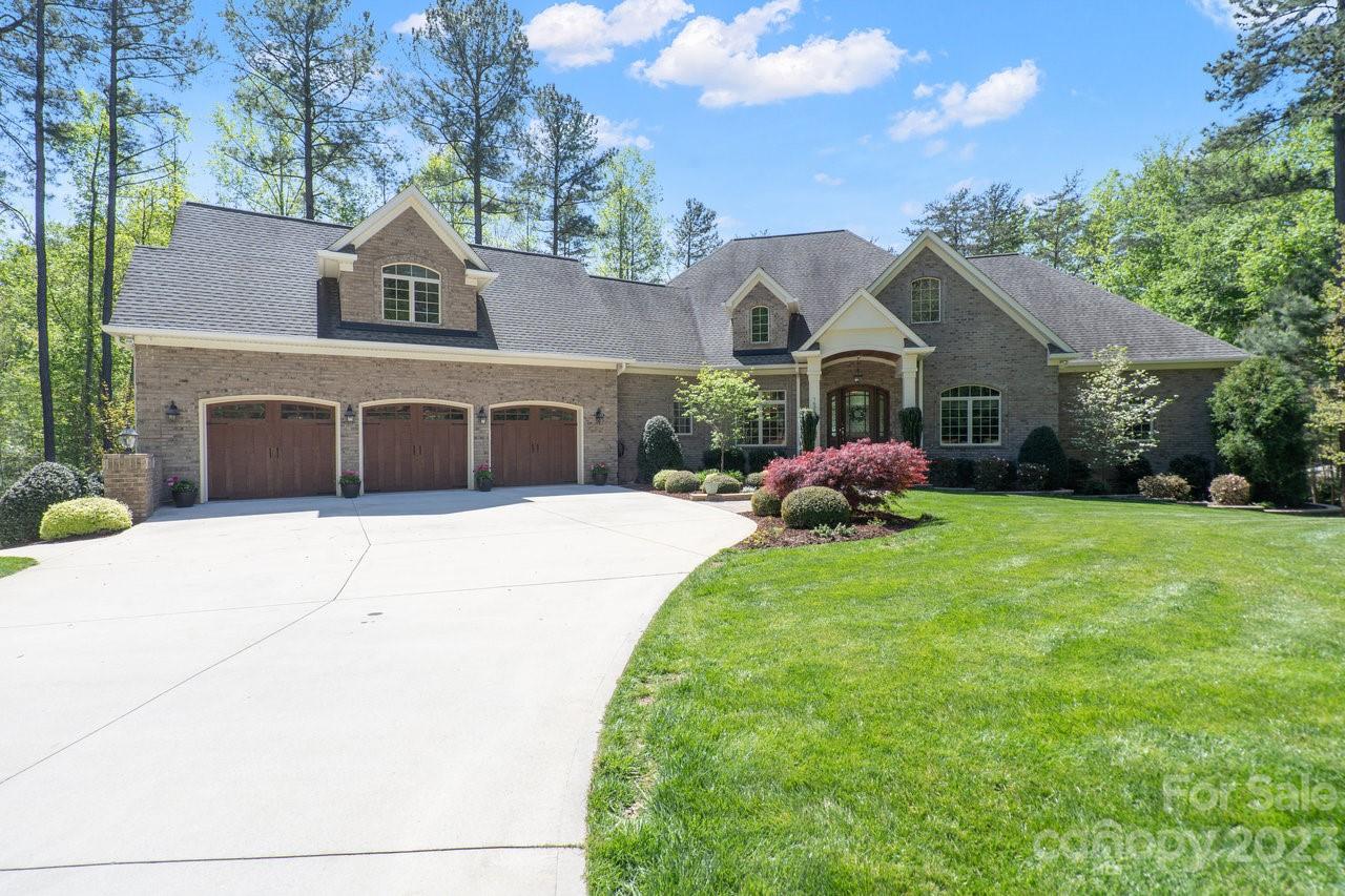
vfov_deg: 73.7
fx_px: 598
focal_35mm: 16
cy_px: 448
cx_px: 672
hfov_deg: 96.7
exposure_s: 1/125
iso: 100
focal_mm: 16
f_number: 9
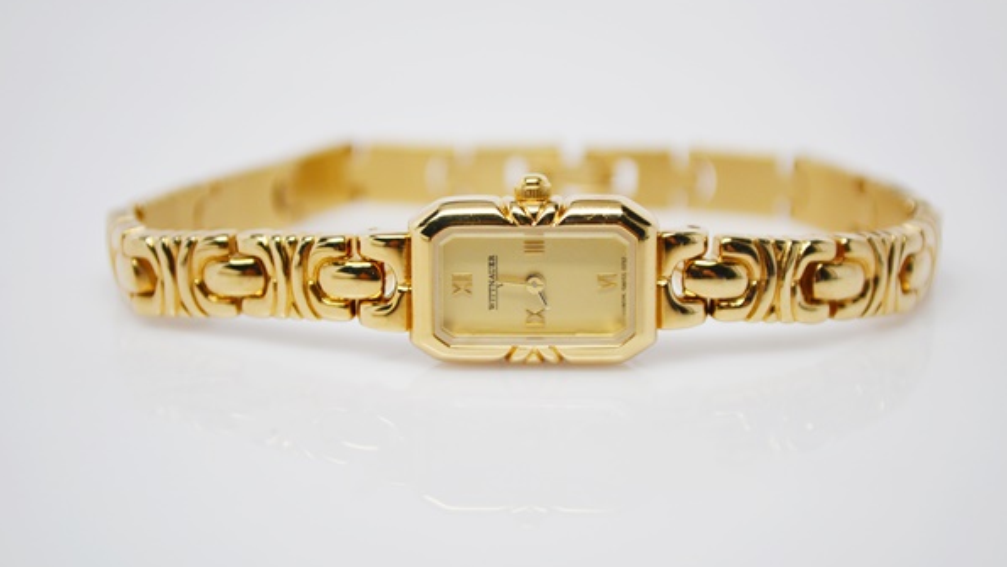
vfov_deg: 15.9
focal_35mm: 76
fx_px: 2030
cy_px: 234
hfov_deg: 27.9
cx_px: 506
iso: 400
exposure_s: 1/100
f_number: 5.3
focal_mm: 48
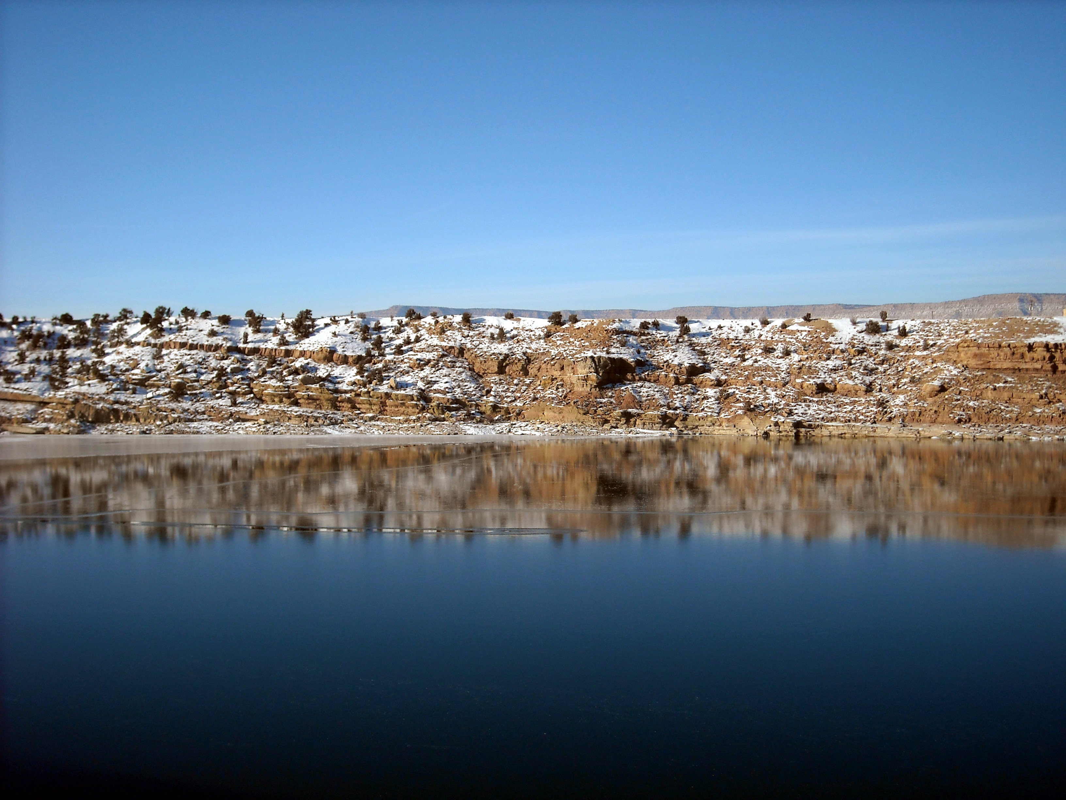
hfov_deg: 38.9
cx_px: 533
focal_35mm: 49
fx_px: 1509
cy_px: 400
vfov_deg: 29.7
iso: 64
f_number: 6.3
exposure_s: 1/384
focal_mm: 7.92
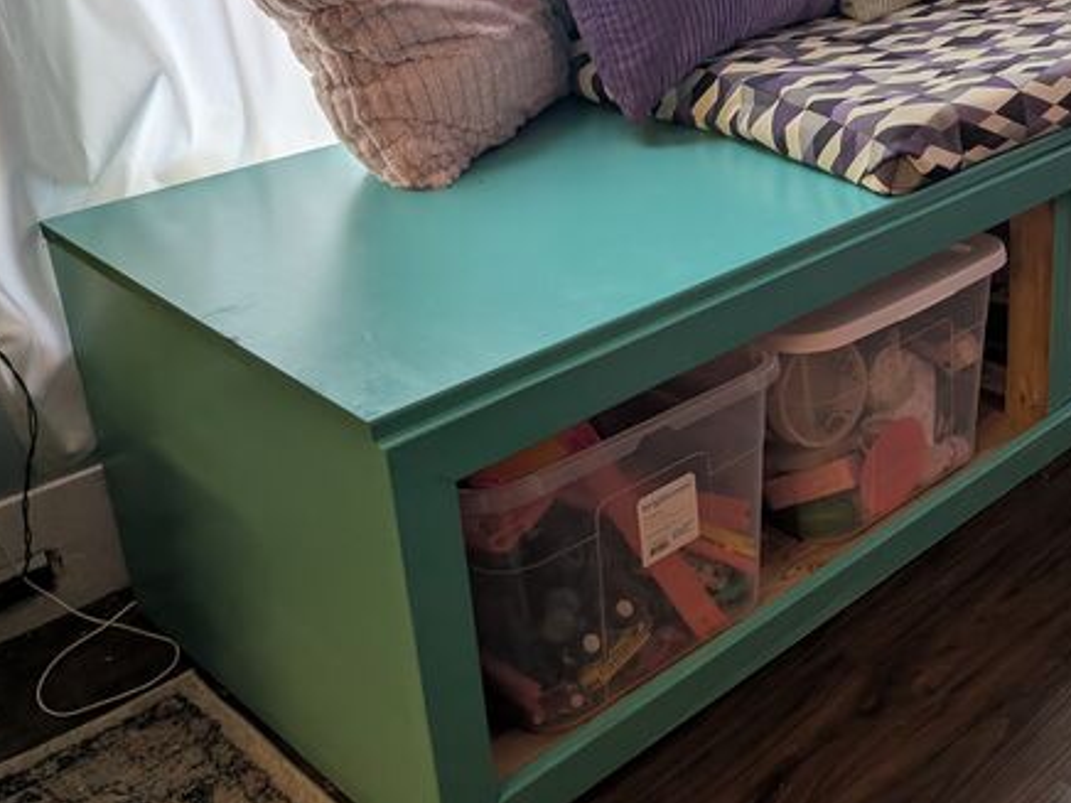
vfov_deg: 32.5
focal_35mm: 44
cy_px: 243
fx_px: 1361
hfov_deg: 40.2
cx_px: 931
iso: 80
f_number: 1.7
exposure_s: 1/30
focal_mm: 4.53
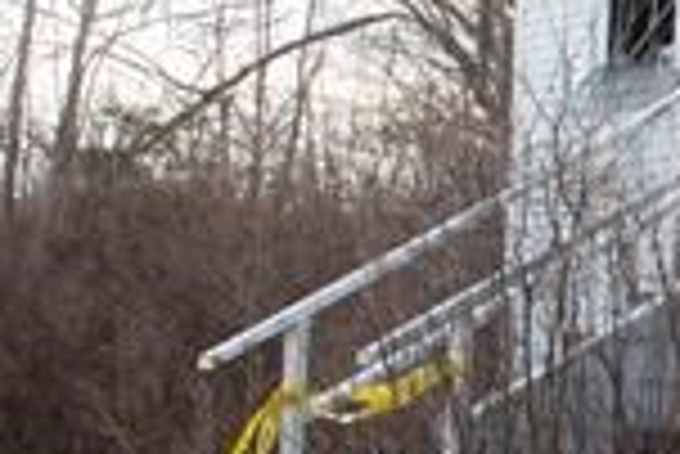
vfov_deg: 11.8
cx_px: 1455
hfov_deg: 14.1
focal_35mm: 116
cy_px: 310
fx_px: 2193
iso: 800
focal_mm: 27
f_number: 11
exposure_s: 1/160
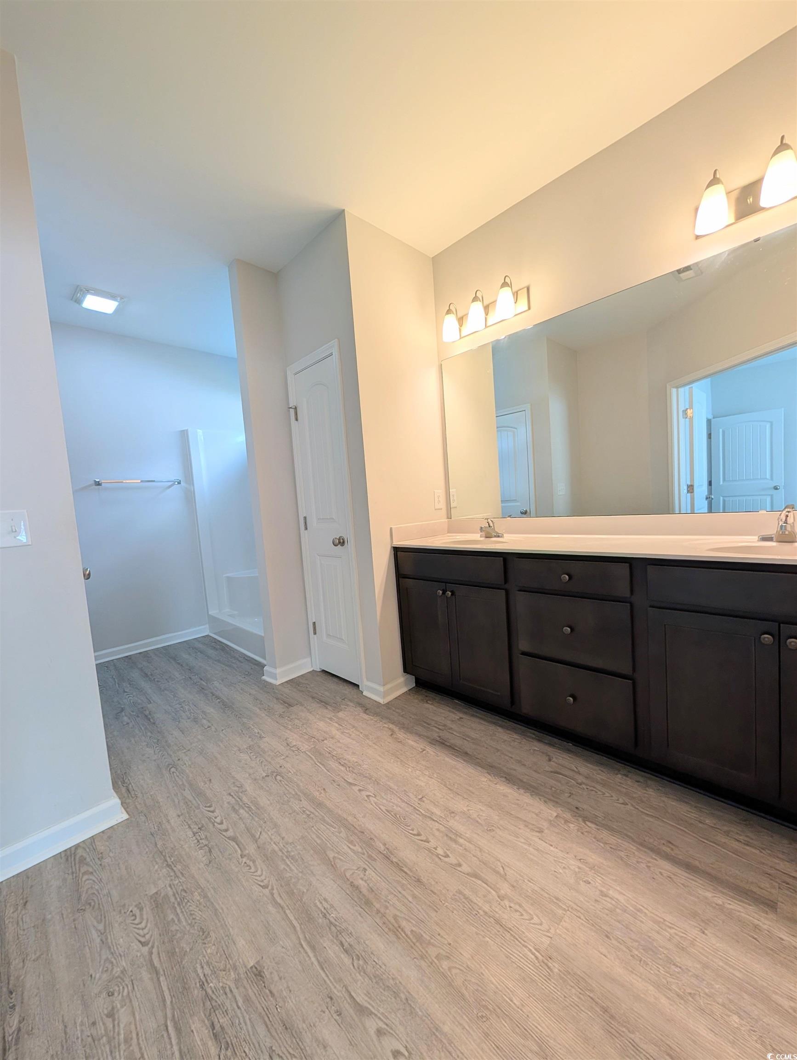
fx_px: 368
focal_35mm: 12
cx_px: 398
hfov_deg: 94.6
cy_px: 530
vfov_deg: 110.5
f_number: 1.7
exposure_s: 1/120
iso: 58
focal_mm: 2.02
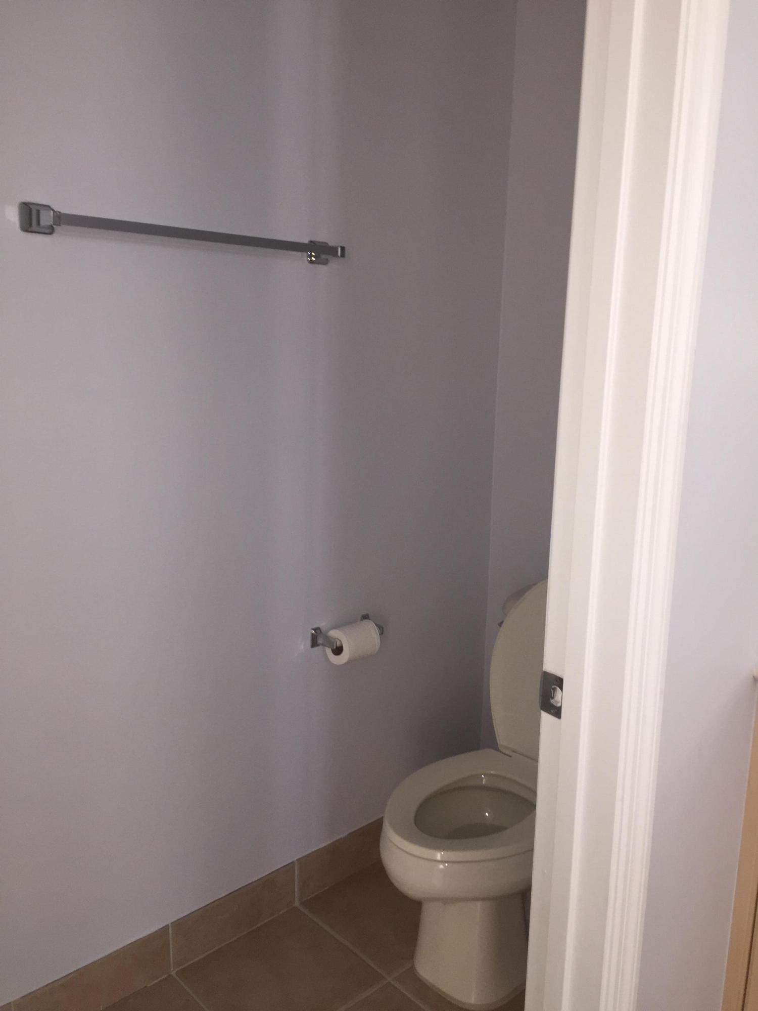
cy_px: 506
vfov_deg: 61.7
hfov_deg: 48.2
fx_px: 847
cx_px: 379
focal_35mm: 29
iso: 64
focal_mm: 4.15
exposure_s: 1/30
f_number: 2.2
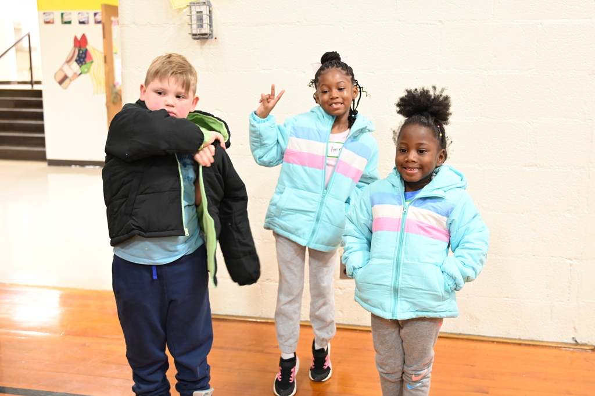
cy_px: 198
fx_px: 611
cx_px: 298
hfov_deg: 51.9
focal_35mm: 37
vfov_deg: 35.9
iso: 3600
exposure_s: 1/60
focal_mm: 37
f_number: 4
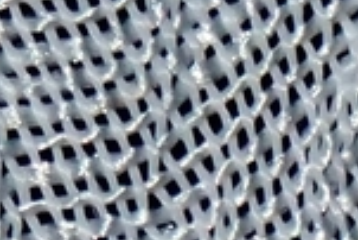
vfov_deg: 1.7
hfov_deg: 2.6
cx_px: 396
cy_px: 885
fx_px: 7824
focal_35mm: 786
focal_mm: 18
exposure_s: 1/320
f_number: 6.3
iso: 200
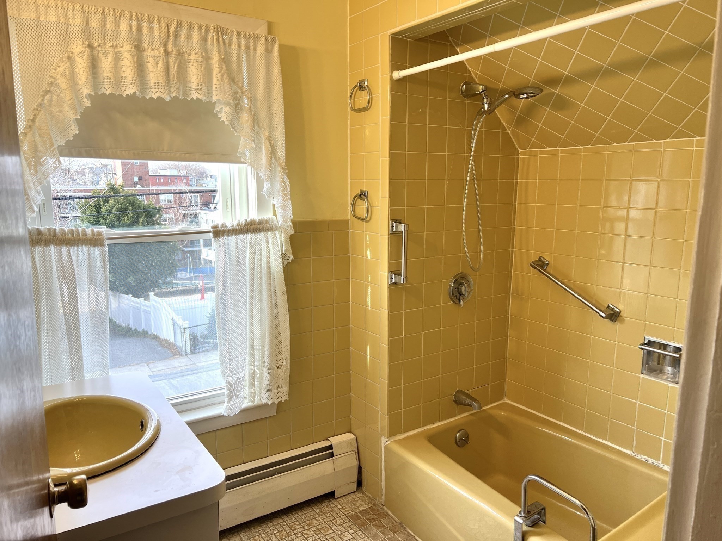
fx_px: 542
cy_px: 270
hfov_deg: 67.3
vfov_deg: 53.1
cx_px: 361
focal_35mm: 26
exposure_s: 1/237
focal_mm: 5.7
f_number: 1.5
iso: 40
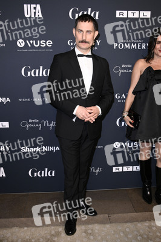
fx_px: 215
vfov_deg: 58.8
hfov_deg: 41.0
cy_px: 121
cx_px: 80
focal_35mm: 32
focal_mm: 32
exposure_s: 1/250
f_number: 5.6
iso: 800
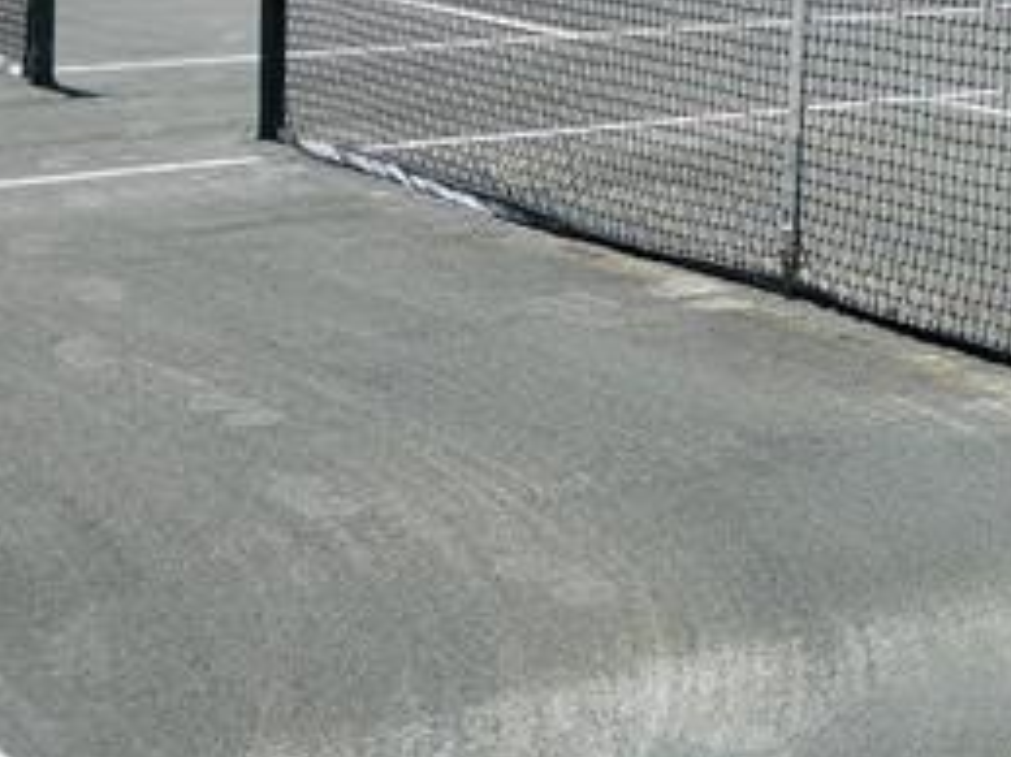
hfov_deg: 18.2
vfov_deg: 15.4
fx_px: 2657
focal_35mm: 91
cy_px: -230
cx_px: 1682
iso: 20
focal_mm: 5.4
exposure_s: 1/1567
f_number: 1.8
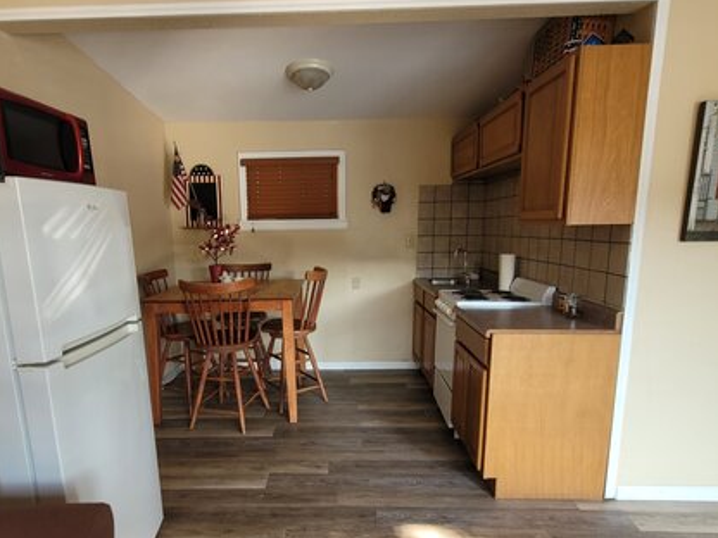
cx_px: 328
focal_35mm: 20
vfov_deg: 65.8
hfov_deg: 81.6
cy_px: 293
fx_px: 415
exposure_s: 1/60
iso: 50
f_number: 2.2
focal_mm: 1.74
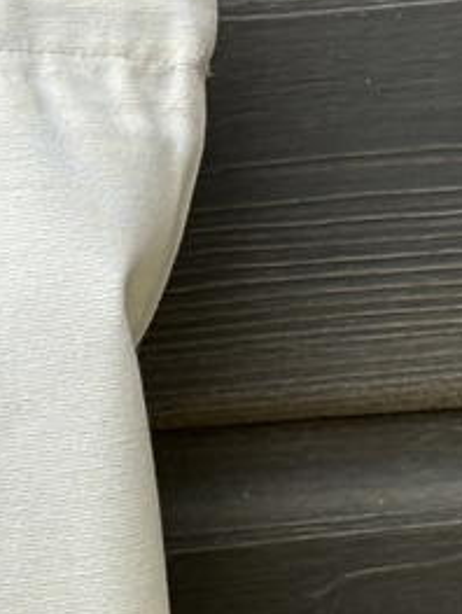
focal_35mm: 342
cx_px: -285
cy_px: 568
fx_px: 6071
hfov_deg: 4.3
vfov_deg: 5.8
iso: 32
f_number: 1.6
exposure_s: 1/1092
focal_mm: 5.96
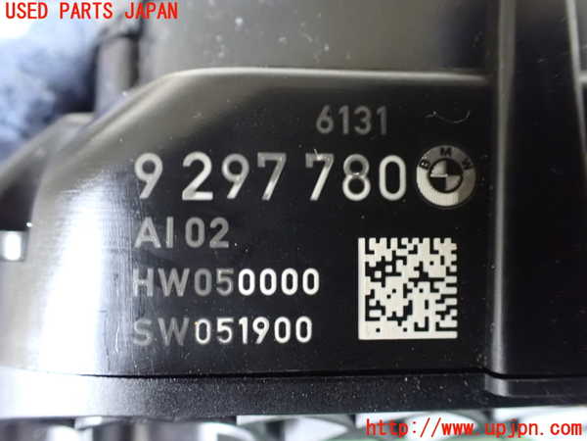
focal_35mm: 30
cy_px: 220
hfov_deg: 60.0
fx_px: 509
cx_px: 294
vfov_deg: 46.8
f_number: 2.3
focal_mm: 5.4
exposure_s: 1/30
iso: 1600
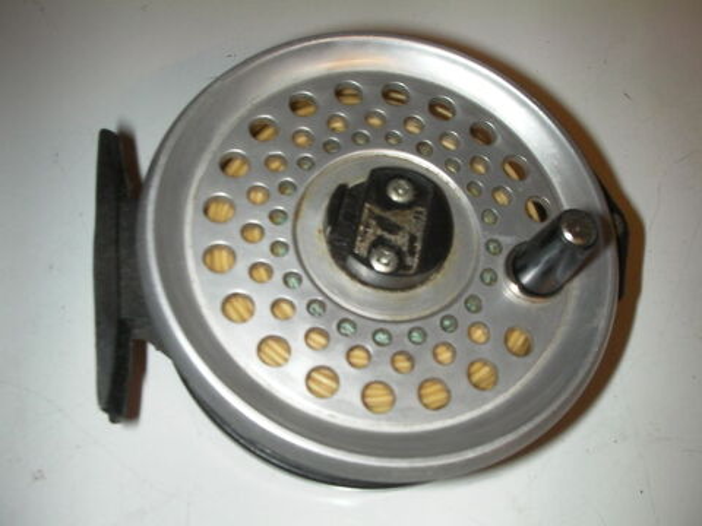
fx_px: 771
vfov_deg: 37.7
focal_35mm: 38
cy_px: 263
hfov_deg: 49.0
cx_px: 351
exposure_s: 1/30
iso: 200
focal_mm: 6.3
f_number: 5.6
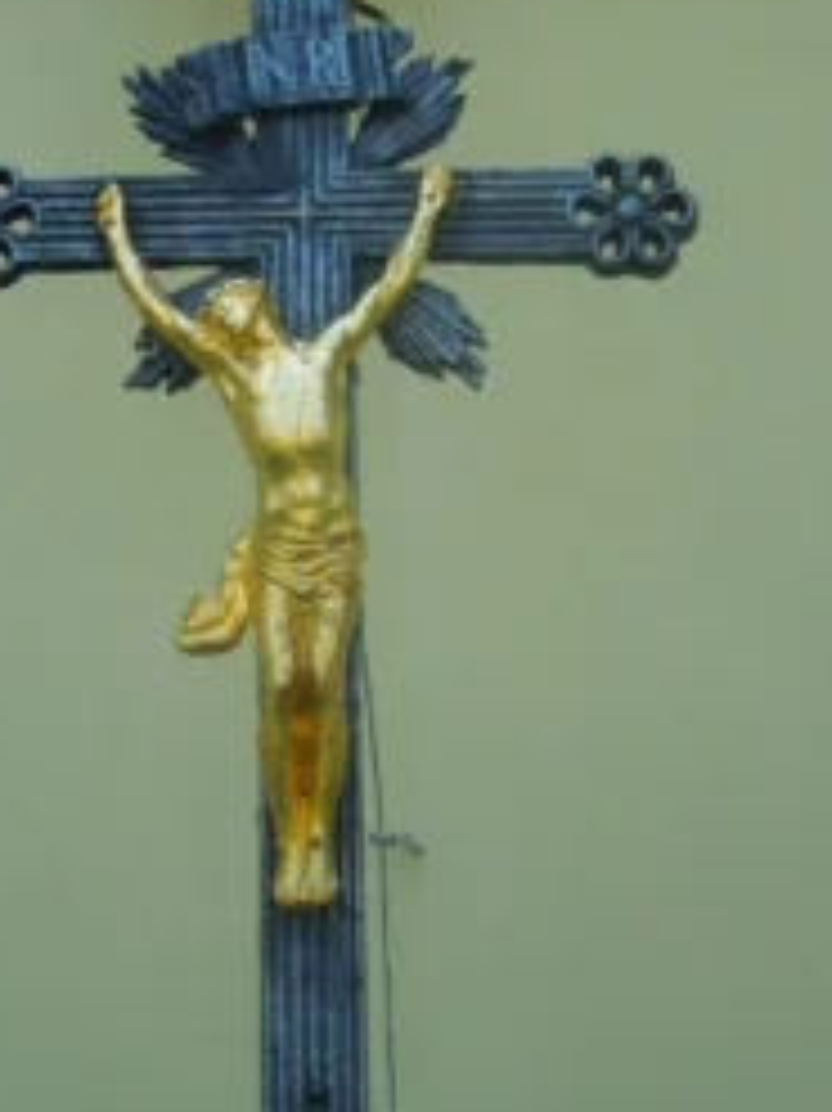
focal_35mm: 87
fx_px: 2790
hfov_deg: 16.9
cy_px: 545
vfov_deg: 22.5
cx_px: 315
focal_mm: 11
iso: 400
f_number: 4.3
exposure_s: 1/1000
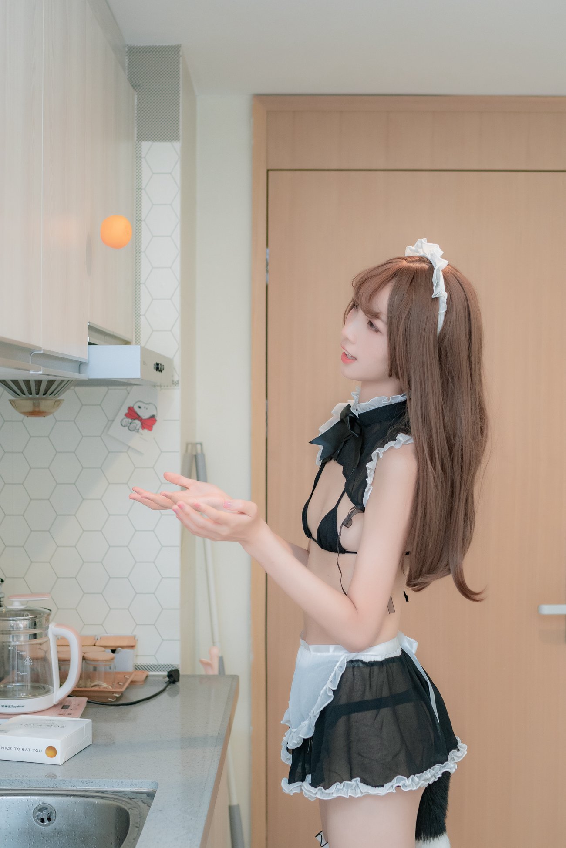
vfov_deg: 38.2
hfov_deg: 26.0
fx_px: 1225
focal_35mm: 52
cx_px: 283
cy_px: 424
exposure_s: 1/200
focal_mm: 35
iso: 800
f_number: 2.5
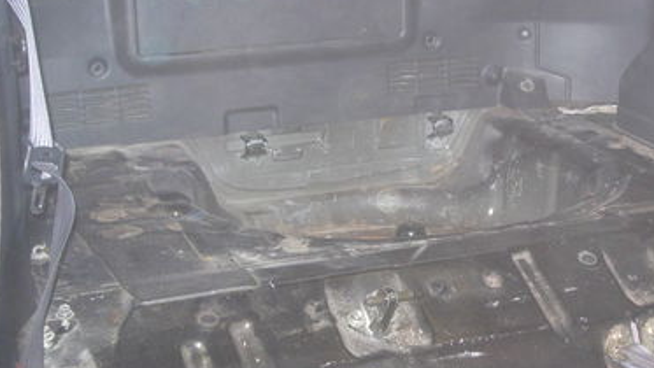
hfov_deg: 29.3
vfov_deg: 17.0
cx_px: 493
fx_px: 1232
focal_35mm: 71
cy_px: 247
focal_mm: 7.8
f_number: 2.8
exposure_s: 1/102
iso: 125
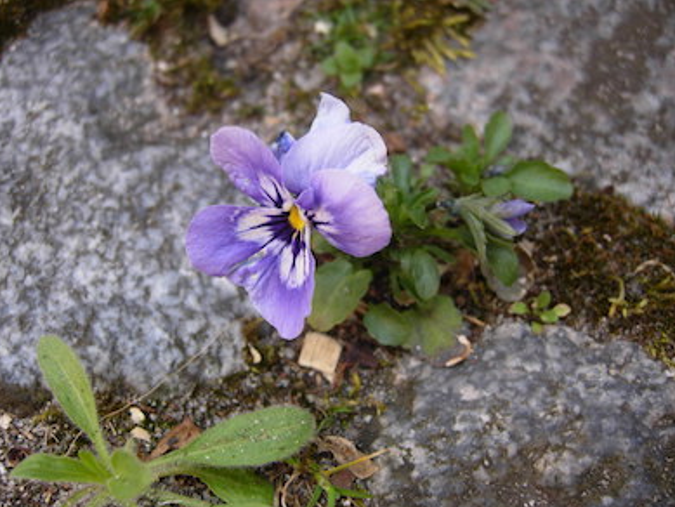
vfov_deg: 38.7
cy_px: 259
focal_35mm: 37
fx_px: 722
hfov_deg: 50.1
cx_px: 331
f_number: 2.7
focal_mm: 7.5
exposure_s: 1/71.8
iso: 50
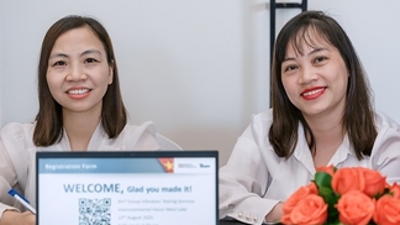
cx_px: 214
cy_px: 143
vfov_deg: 13.8
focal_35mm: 87
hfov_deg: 24.4
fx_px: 926
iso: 1000
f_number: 2.8
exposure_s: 1/160
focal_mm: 56.2
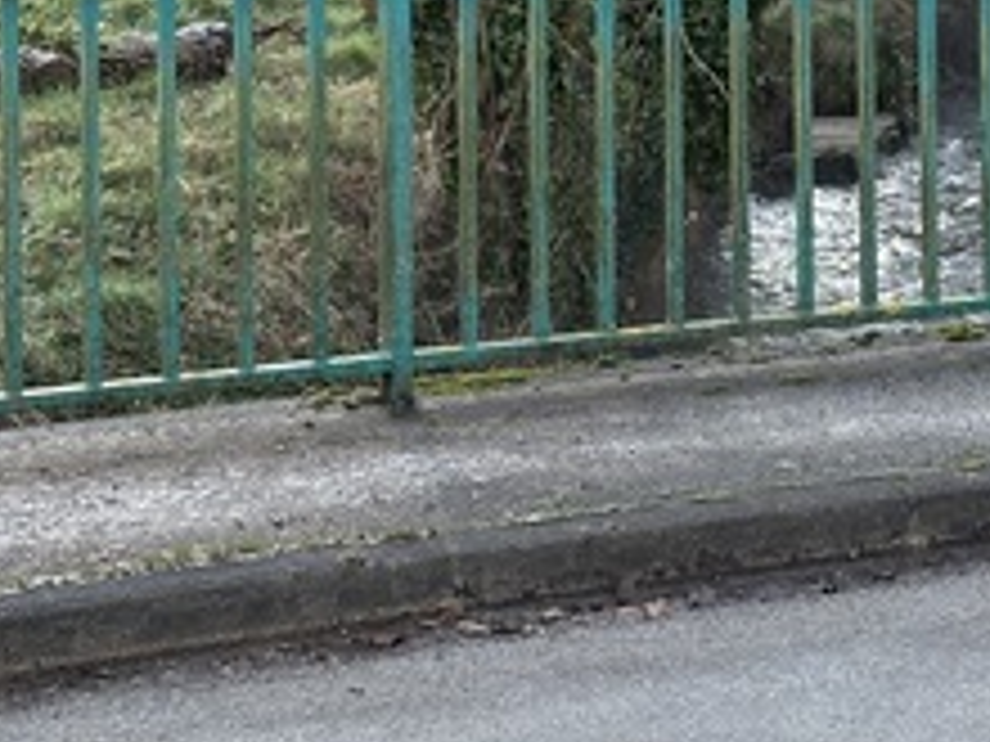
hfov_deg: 15.0
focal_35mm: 131
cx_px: 585
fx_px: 3747
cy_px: -112
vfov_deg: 11.1
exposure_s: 1/74
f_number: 1.78
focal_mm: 6.86
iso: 80
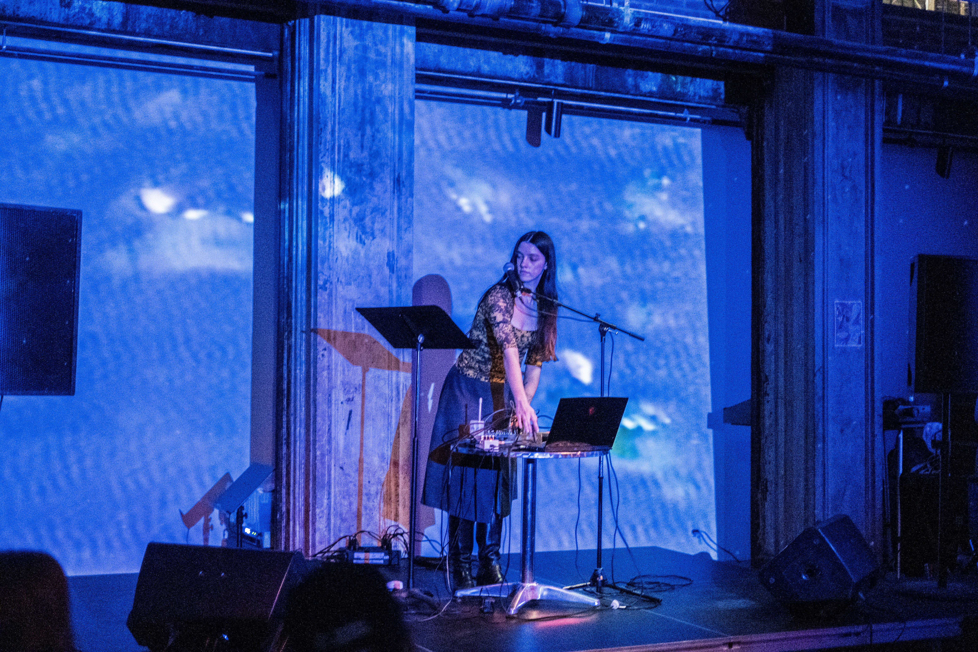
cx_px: 489
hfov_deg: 37.5
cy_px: 326
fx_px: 1440
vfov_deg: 25.5
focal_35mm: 53
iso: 3200
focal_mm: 35
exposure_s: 1/250
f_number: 1.4
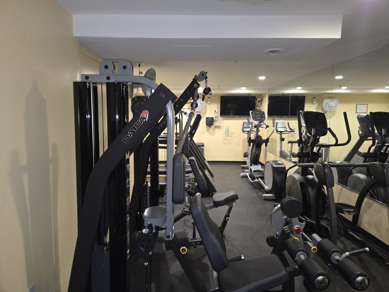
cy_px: 146
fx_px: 258
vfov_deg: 58.9
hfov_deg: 73.9
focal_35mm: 23
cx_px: 194
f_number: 1.8
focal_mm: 5.4
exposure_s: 1/17.2
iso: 125
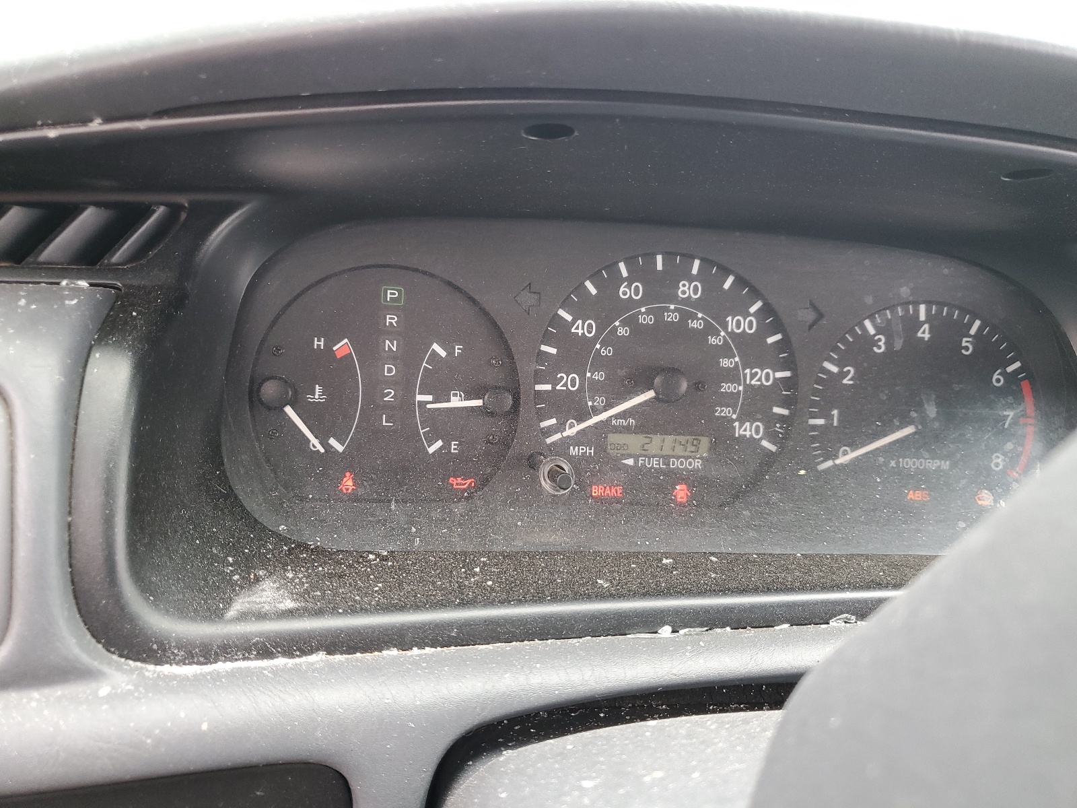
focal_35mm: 26
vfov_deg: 53.1
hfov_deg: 67.3
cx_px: 538
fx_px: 809
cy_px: 404
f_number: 1.5
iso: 87
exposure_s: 1/120
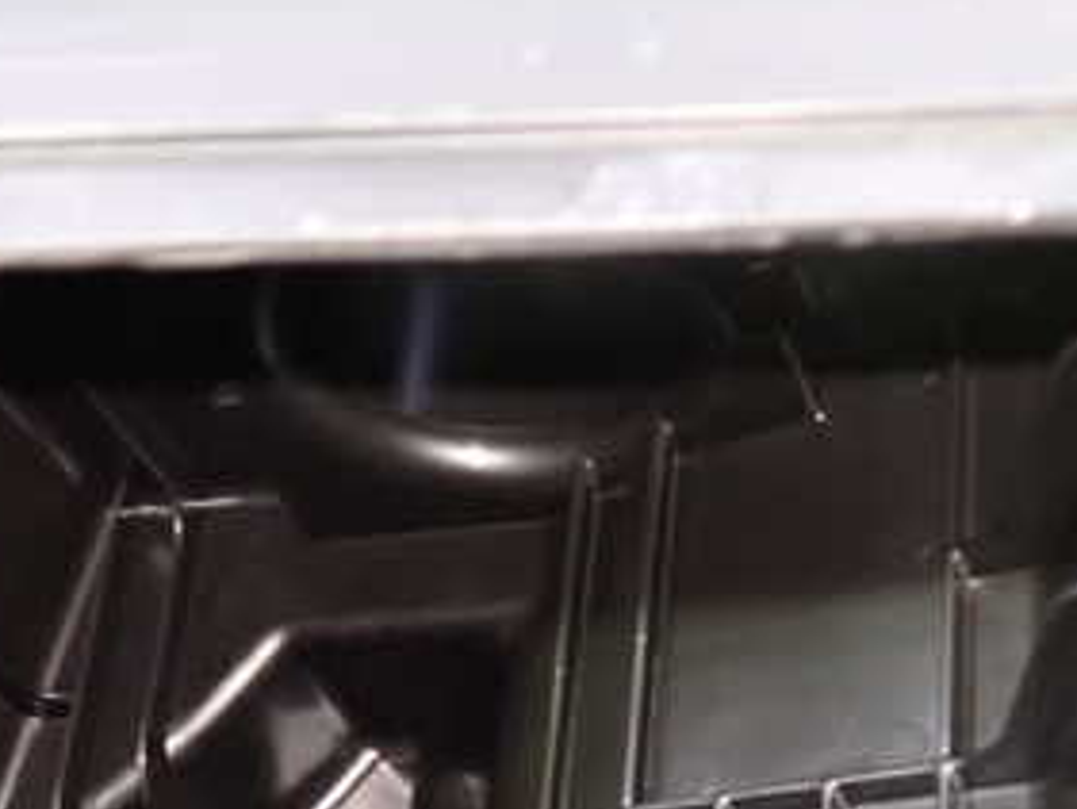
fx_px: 1992
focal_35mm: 64
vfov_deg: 22.4
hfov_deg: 29.6
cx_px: 234
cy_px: 721
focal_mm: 5.4
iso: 800
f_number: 2.3
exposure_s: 1/10
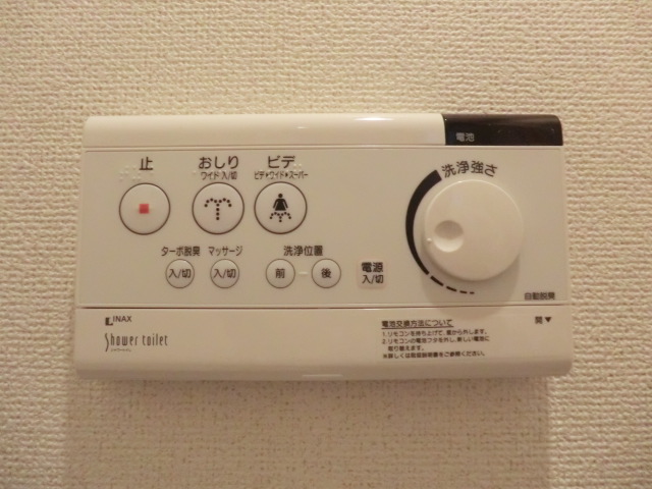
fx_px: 452
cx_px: 326
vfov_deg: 56.8
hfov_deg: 71.6
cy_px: 244
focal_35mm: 24
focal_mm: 4.3
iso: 800
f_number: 3.2
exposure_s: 1/60
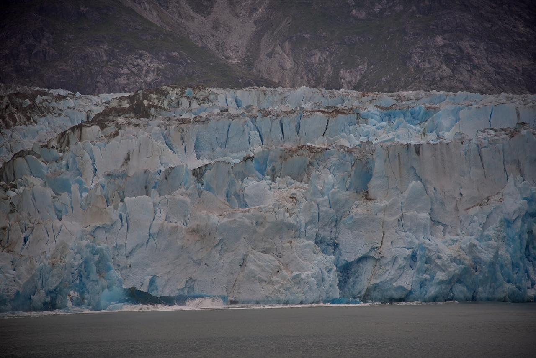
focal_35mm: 120
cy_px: 179
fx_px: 1787
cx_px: 268
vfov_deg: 11.4
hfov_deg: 17.1
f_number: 4
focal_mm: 120
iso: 125
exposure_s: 1/250
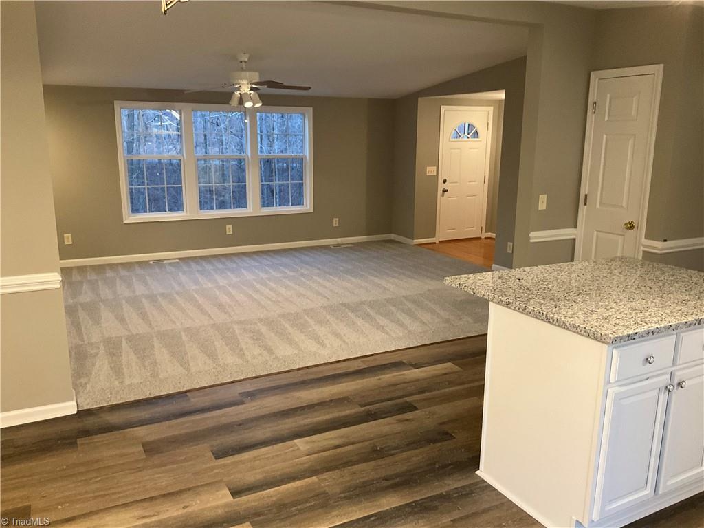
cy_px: 264
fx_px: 590
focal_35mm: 29
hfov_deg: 61.7
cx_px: 352
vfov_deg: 48.2
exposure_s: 1/60
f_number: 1.8
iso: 200
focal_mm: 3
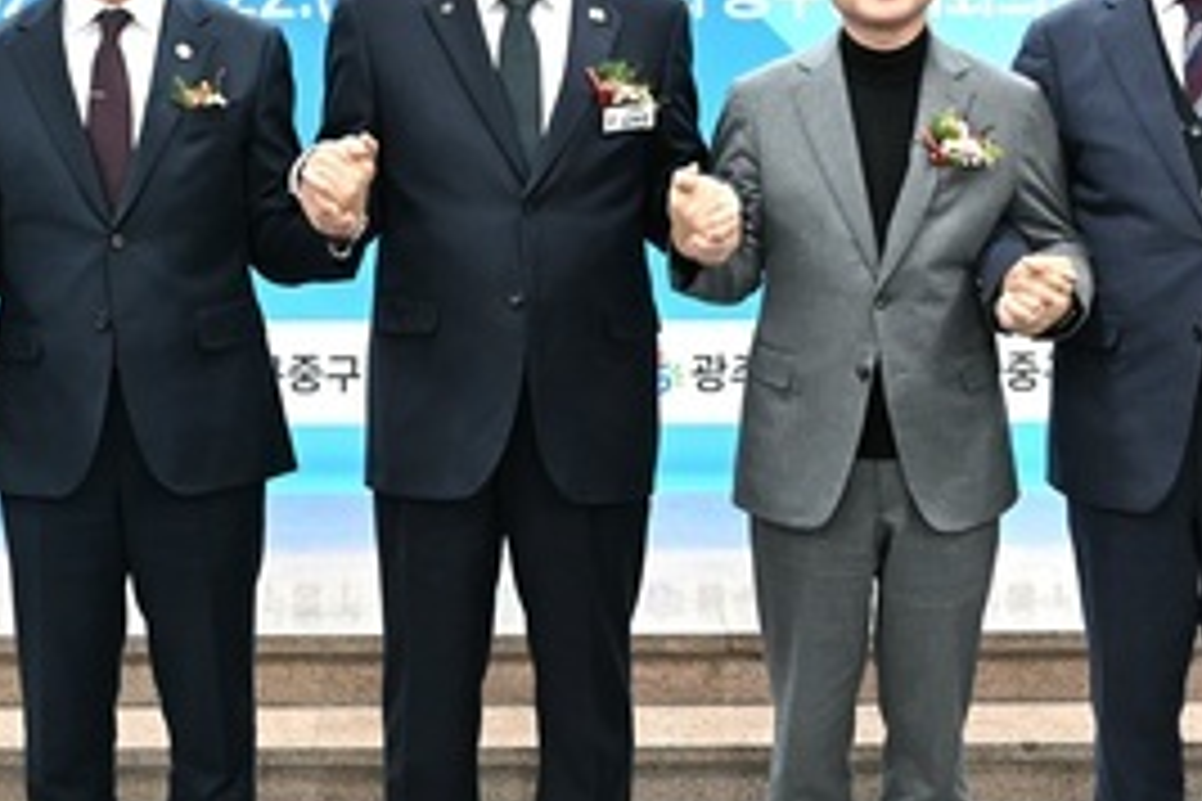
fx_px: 2905
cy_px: 272
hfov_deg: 23.3
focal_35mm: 87
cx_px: 455
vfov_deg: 15.7
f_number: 5
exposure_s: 1/161
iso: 3200
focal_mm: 37
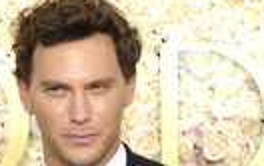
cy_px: 344
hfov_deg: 7.2
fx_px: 2112
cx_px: 95
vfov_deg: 4.4
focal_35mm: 293
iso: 1000
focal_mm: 95
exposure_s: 1/250
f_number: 13
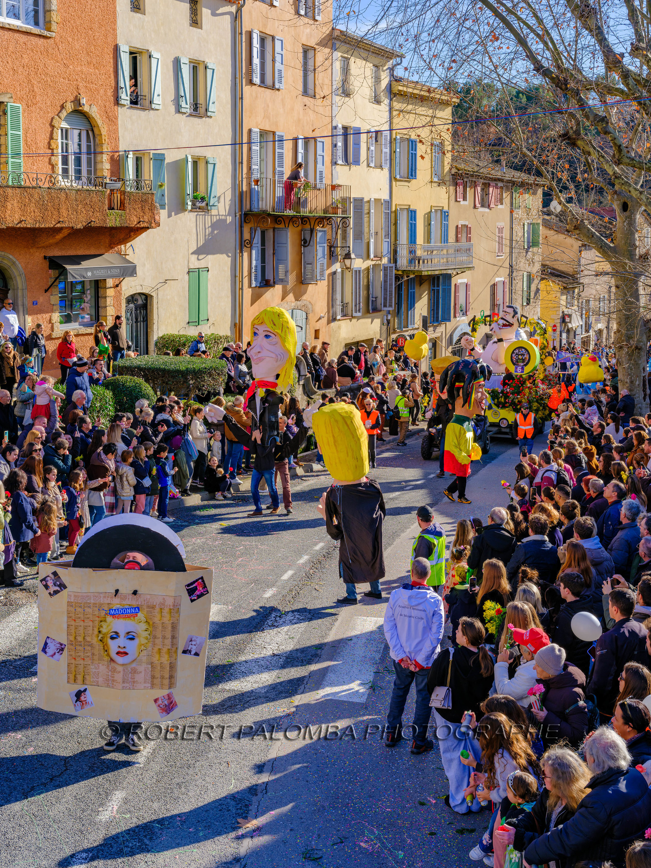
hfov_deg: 32.9
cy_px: 434
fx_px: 1103
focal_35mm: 44
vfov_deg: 42.9
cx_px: 326
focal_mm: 55
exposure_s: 1/125
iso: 320
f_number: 11
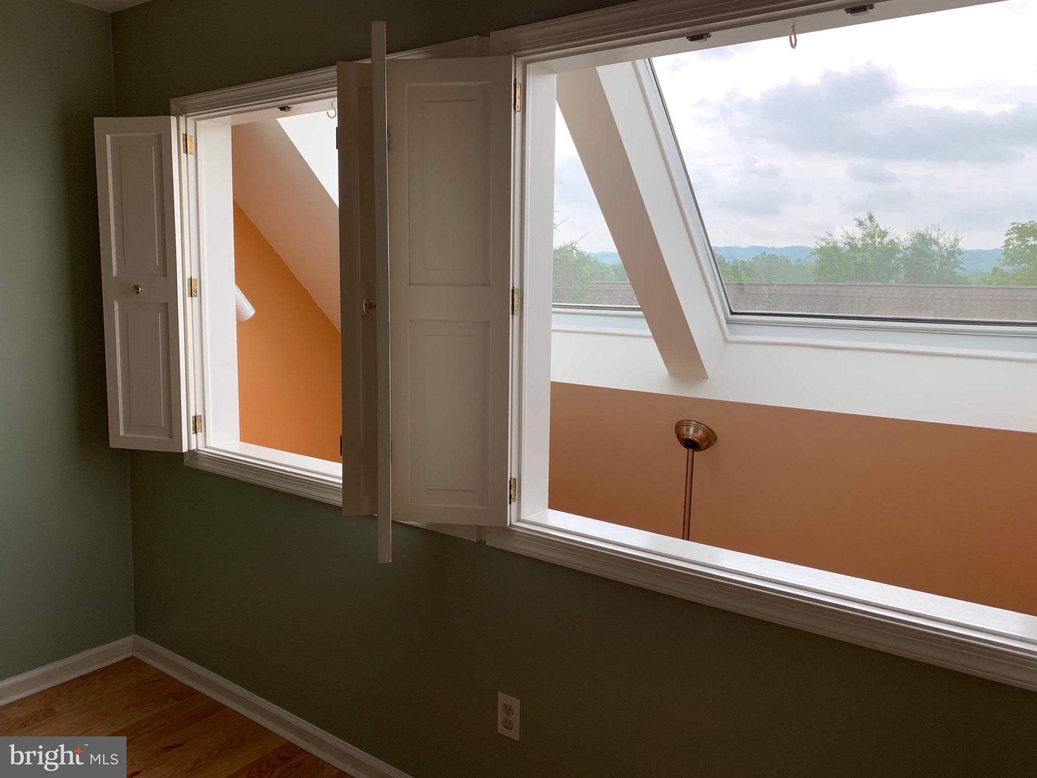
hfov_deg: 67.3
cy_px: 389
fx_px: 779
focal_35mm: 26
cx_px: 518
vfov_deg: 53.1
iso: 25
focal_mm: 4.25
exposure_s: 1/289
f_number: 1.8
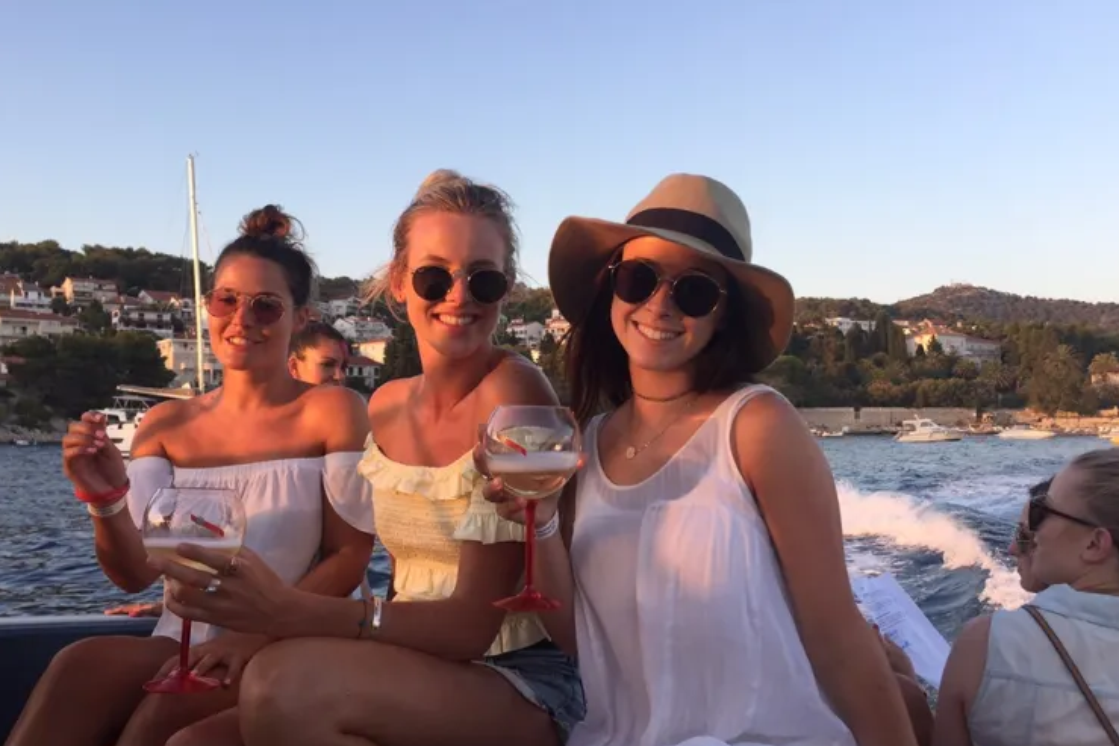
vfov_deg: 42.3
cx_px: 569
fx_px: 964
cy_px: 383
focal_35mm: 31
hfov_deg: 60.3
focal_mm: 4.15
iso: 32
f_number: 2.2
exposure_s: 1/214
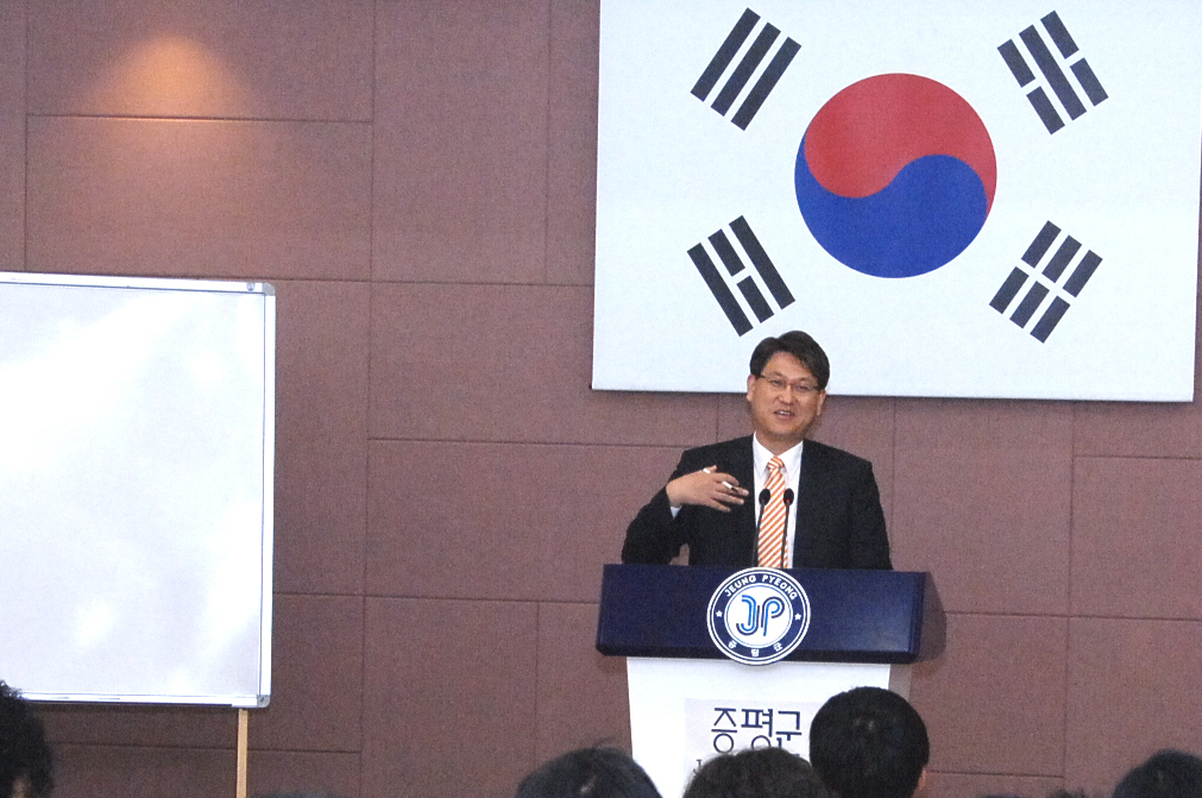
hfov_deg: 14.7
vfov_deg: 9.8
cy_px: 570
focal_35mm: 140
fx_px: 4668
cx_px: 763
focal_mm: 44
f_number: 6.7
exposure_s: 1/60
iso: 800
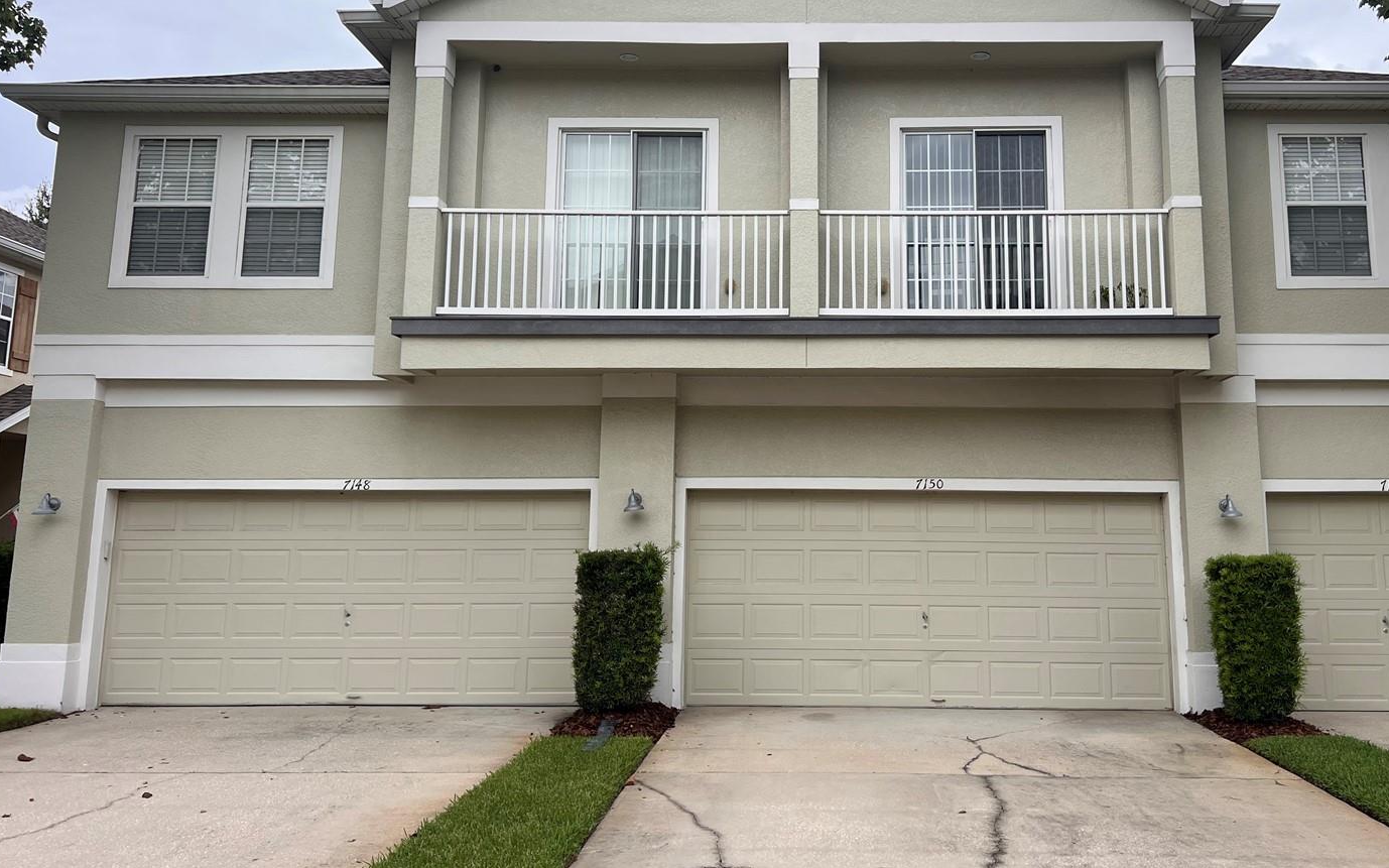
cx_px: 797
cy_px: 346
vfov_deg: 39.3
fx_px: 1211
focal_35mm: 32
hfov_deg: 59.4
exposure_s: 1/2632
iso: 50
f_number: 1.5
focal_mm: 5.7
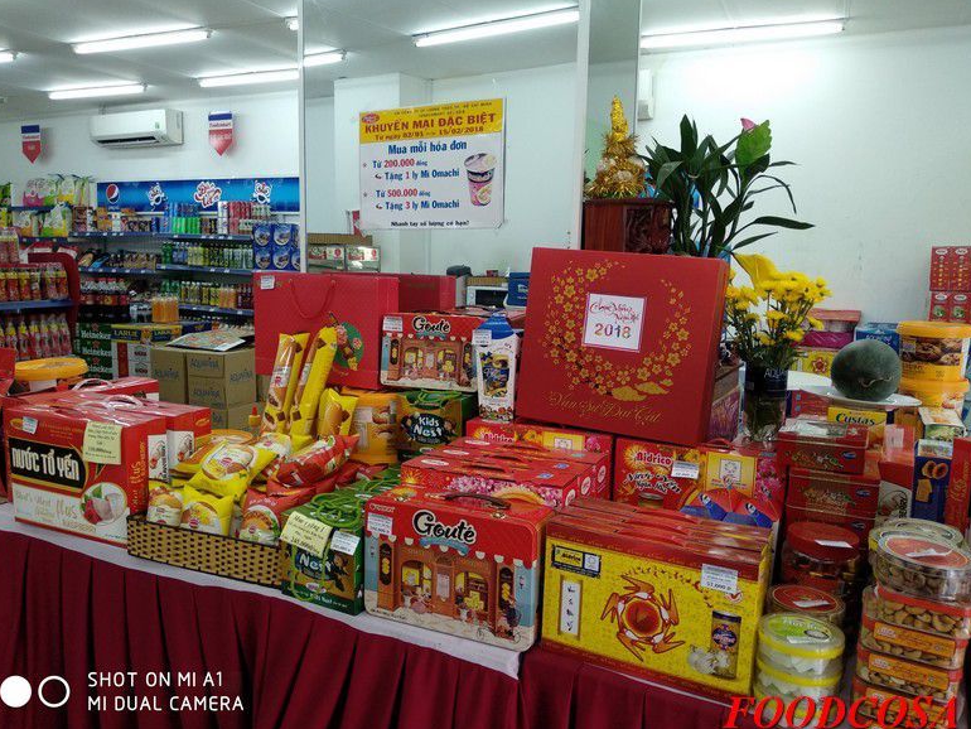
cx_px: 472
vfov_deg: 51.4
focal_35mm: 27
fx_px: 758
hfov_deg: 65.3
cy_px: 366
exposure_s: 1/50
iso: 320
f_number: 2.2
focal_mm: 3.83
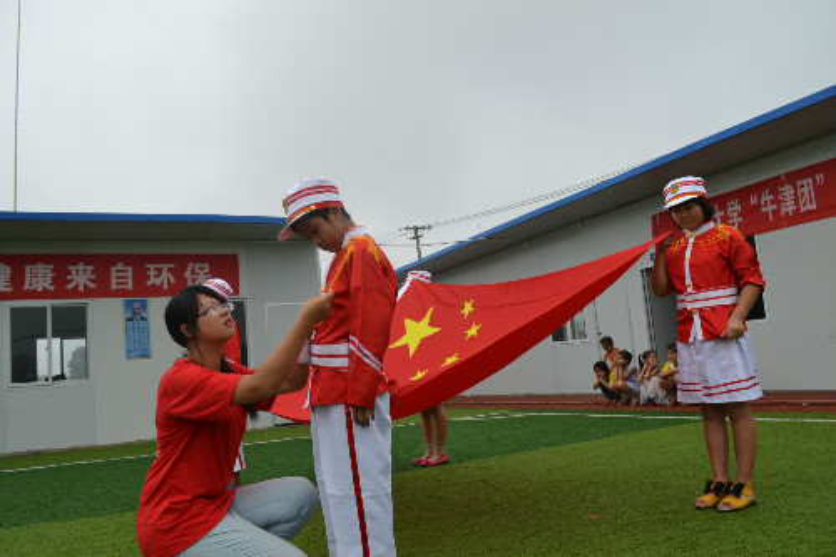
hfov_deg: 67.4
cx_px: 418
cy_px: 278
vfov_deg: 47.9
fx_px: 627
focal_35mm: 27
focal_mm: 18
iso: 100
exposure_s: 1/160
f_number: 6.3
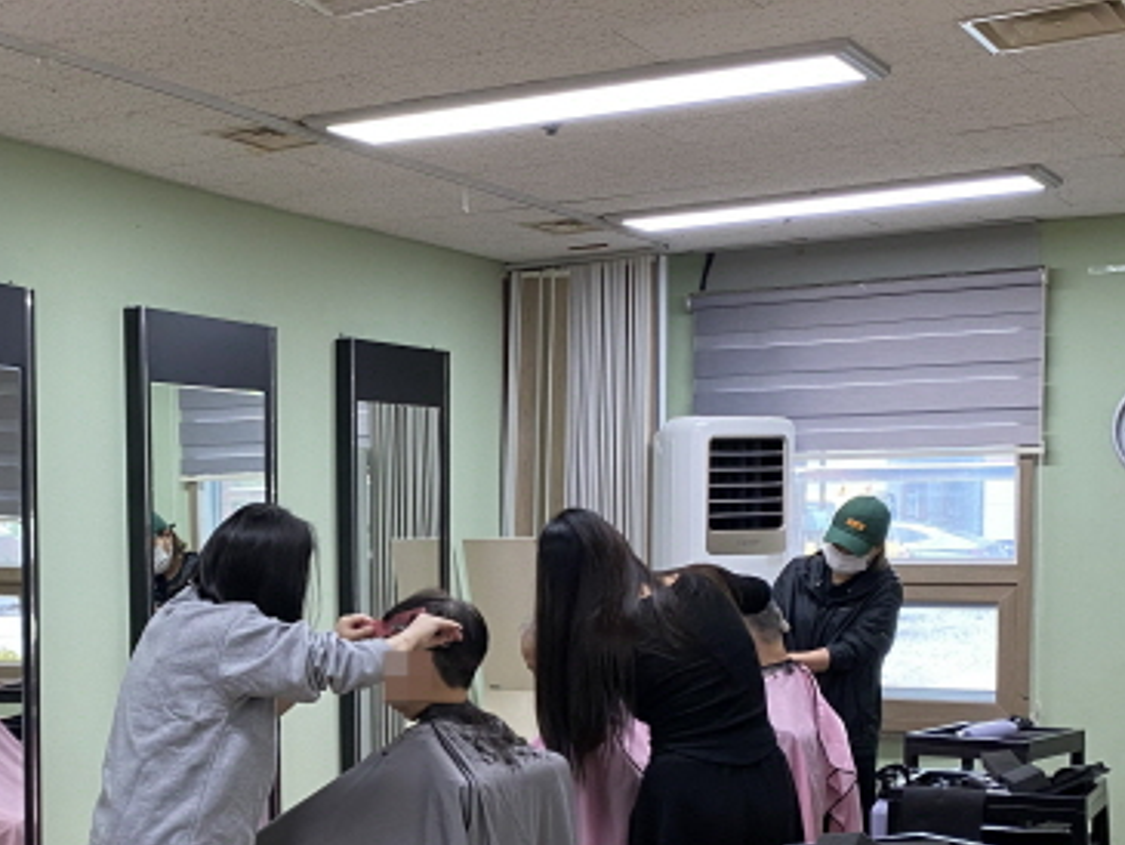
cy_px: 678
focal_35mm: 57
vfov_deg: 25.2
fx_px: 1853
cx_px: 225
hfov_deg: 32.8
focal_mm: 4.25
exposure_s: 1/60
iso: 80
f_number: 1.8
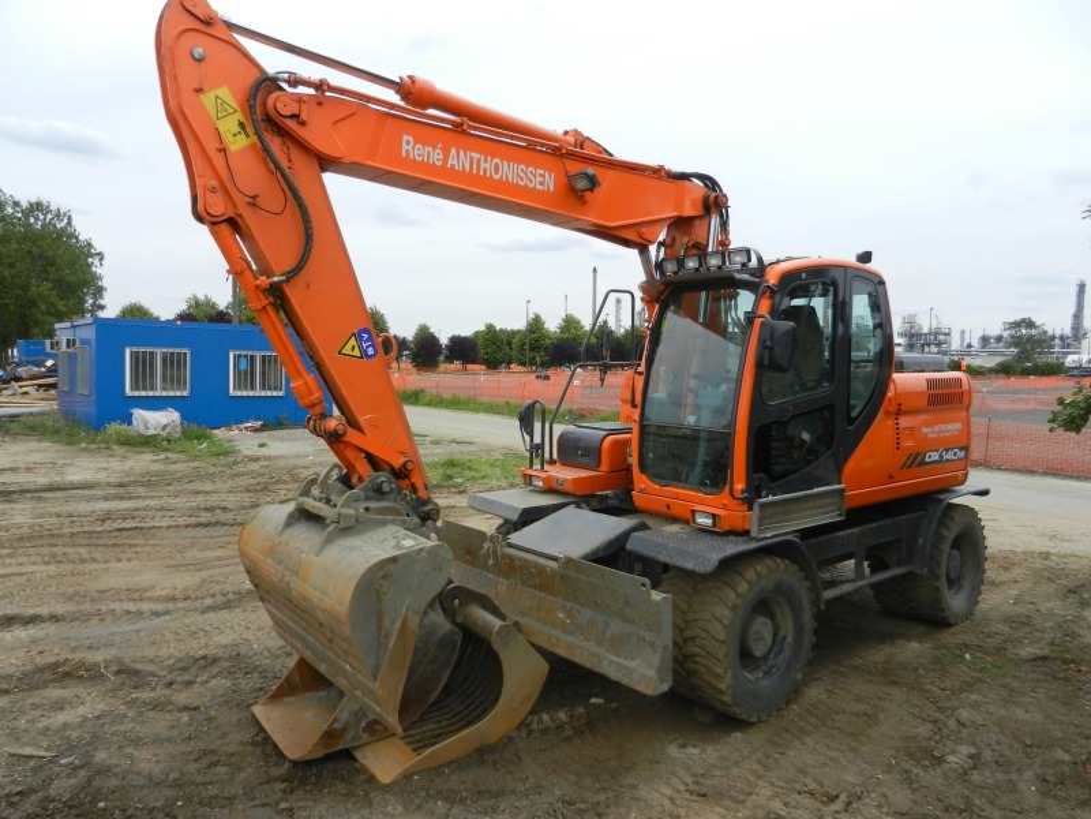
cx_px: 546
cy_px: 410
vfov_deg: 54.9
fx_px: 788
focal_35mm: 25
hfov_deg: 69.4
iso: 160
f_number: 3.5
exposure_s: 1/1000
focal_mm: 4.5
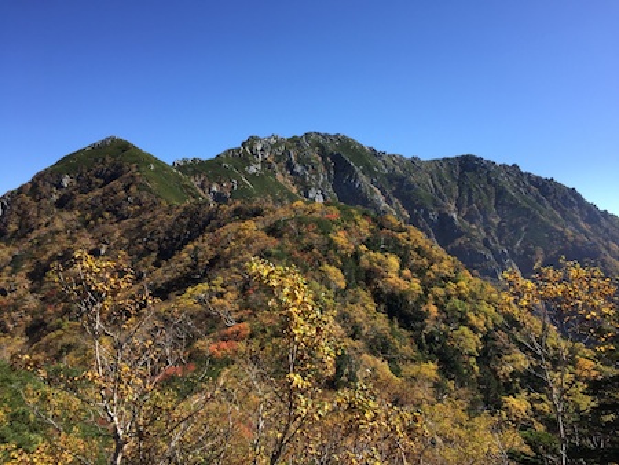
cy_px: 232
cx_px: 310
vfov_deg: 48.3
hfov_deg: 61.6
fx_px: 519
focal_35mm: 29
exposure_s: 1/1014
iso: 32
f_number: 2.2
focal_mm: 4.15
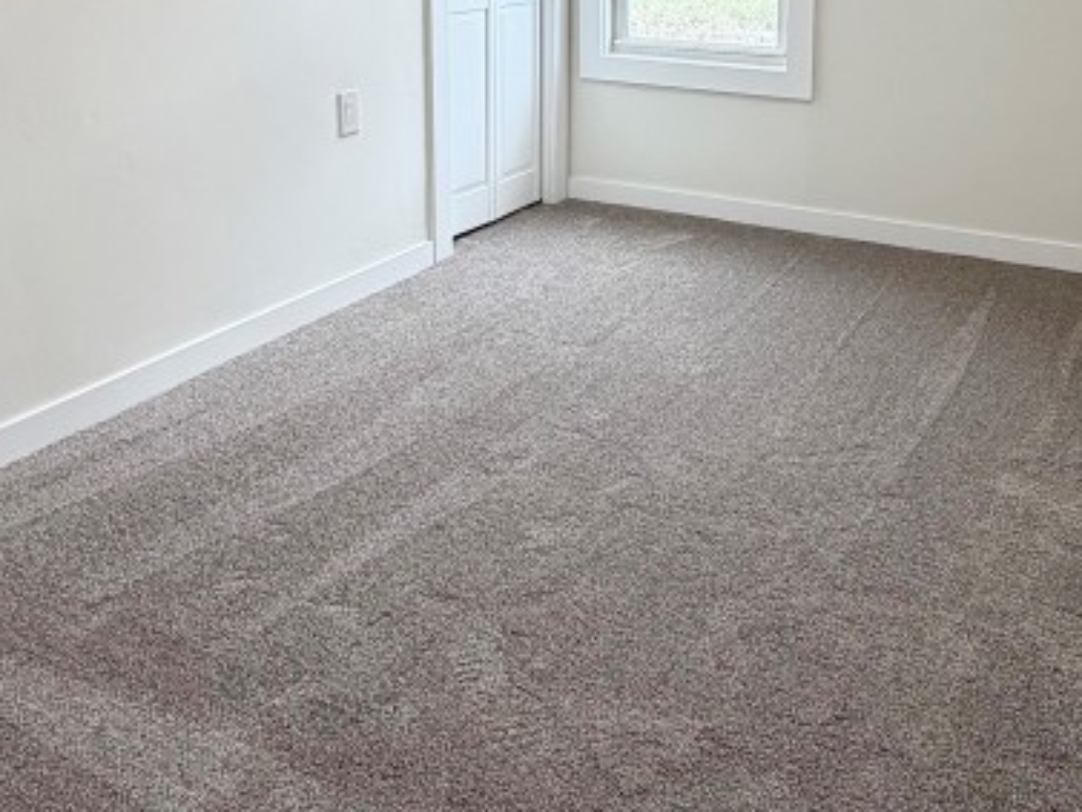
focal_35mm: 38
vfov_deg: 35.8
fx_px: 1188
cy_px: 100
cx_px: 554
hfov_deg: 49.0
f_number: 2.2
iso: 125
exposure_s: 1/120
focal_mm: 2.22
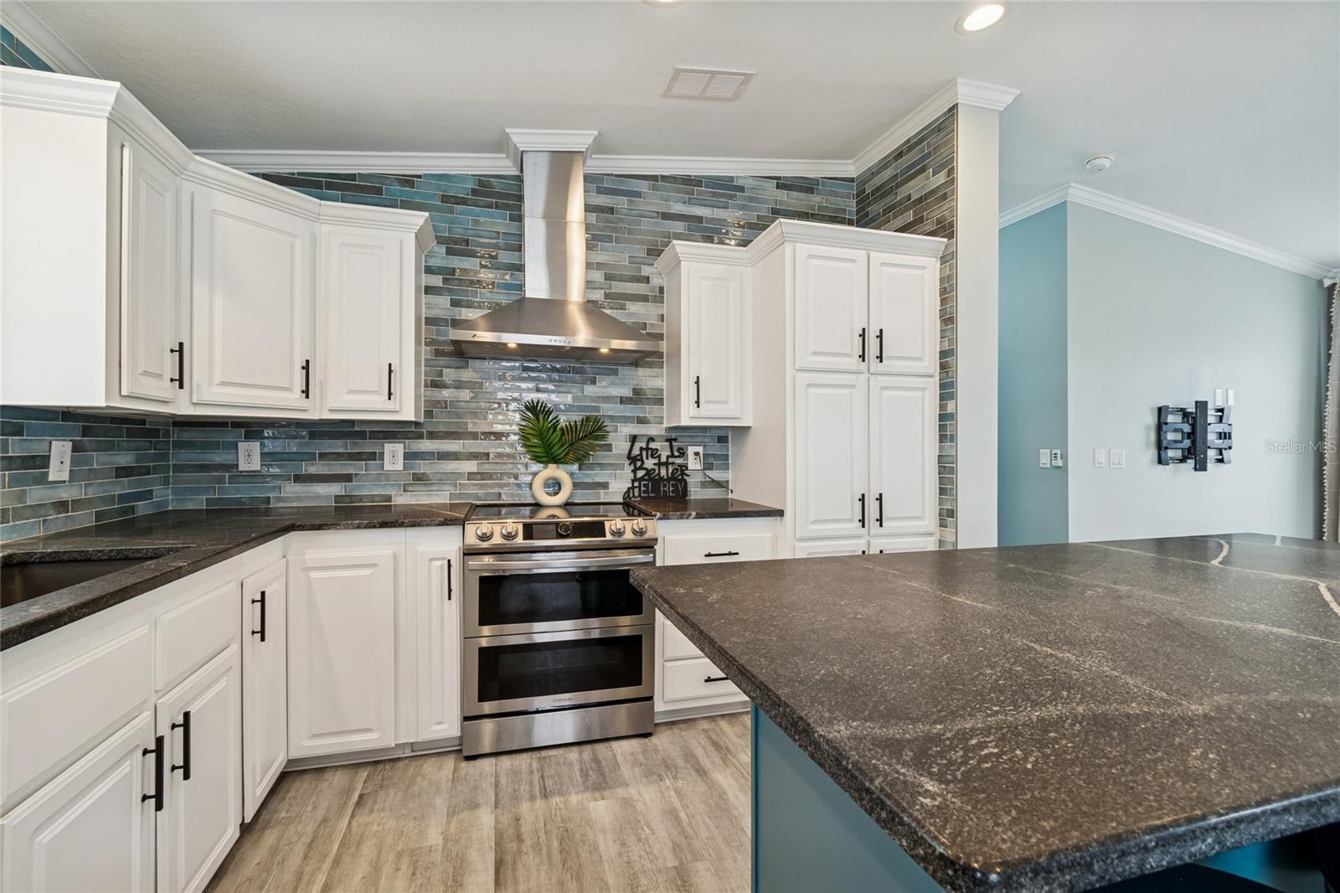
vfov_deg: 77.3
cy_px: 446
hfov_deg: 100.4
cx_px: 670
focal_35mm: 15
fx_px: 558
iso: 100
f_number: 7.1
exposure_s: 1/40
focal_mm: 10
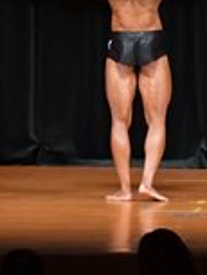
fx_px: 4077
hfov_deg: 2.9
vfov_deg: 3.9
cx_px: 215
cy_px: -22
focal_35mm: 512
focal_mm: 70
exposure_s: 1/400
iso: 5000
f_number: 5.6
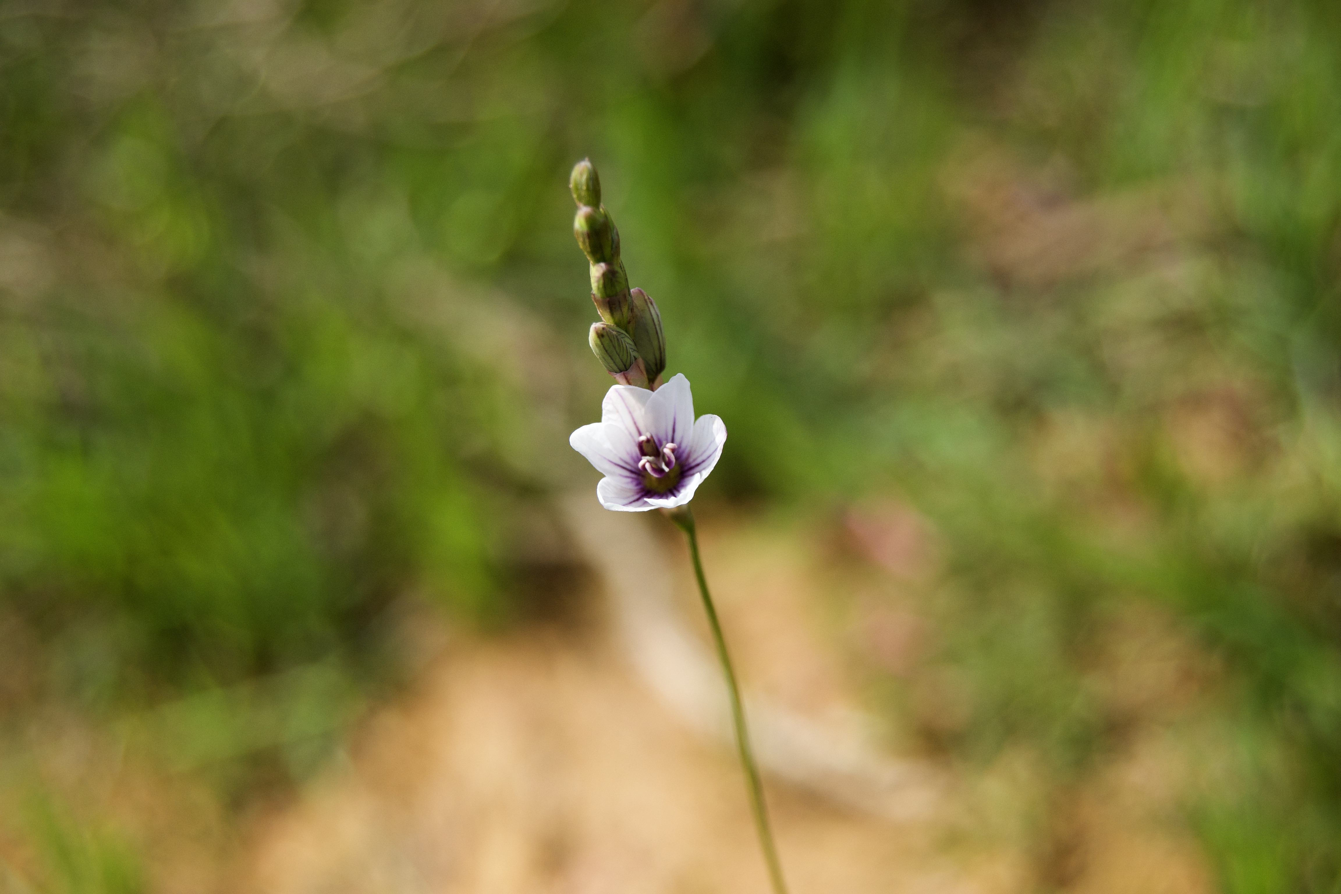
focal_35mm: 69
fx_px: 2570
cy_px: 447
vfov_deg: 19.7
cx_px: 670
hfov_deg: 29.2
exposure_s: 1/1600
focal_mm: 46
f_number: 6.3
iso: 400
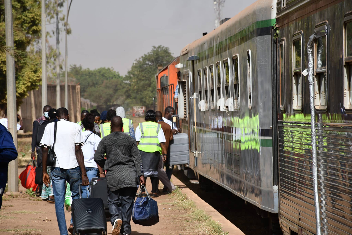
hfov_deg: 9.8
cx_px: 176
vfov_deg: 6.5
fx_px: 2053
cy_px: 118
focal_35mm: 210
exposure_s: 1/500
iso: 140
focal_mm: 140
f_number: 8
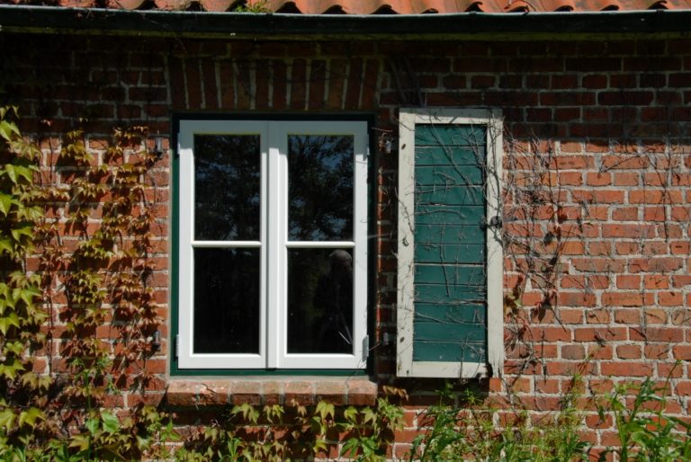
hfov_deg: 37.8
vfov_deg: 25.8
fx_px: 1009
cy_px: 231
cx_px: 346
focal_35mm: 52
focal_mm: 35
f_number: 9
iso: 100
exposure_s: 1/250
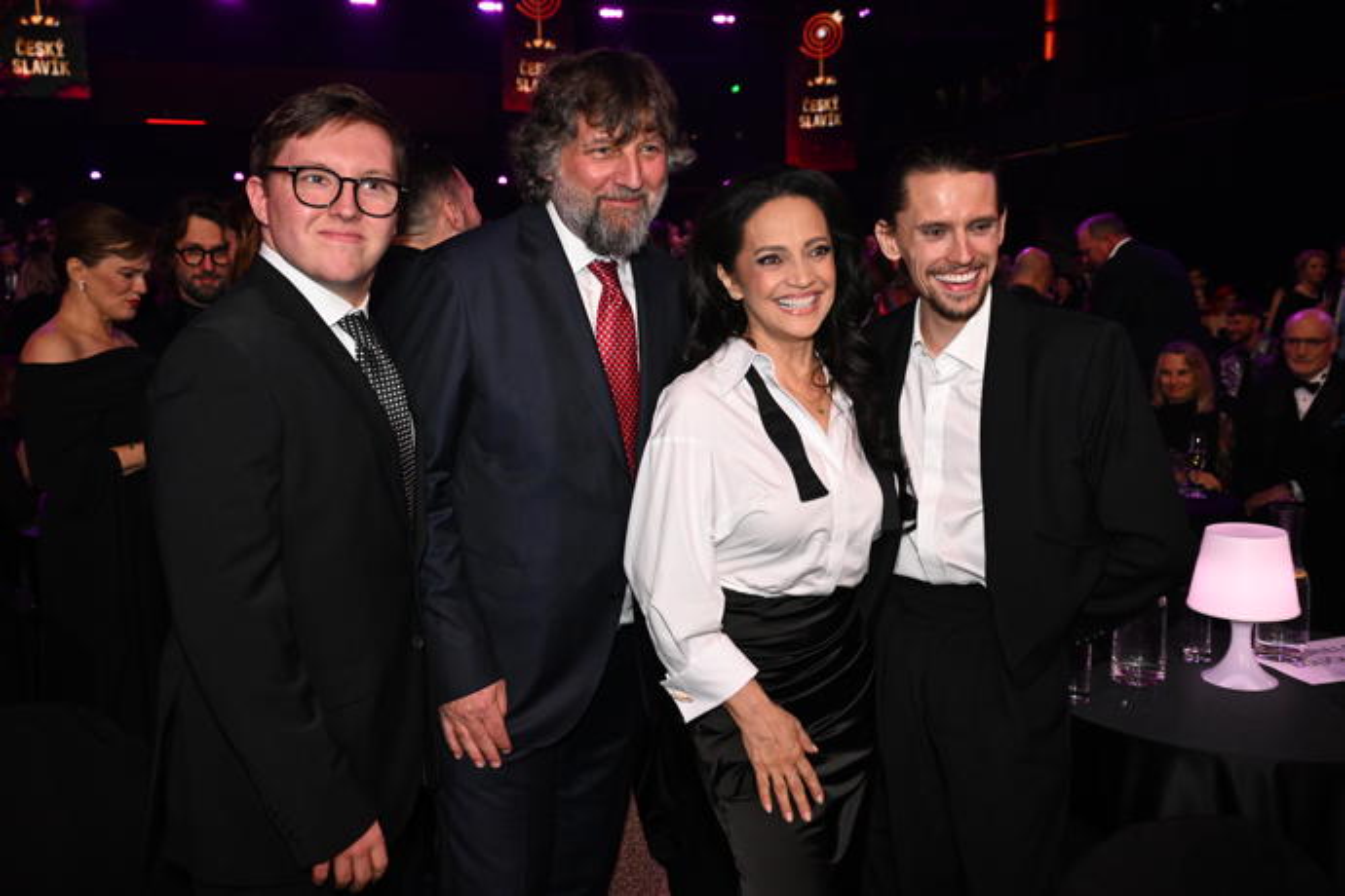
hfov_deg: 57.2
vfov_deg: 40.0
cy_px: 448
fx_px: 1233
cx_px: 672
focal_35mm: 33
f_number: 5
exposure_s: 1/250
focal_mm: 33
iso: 2500
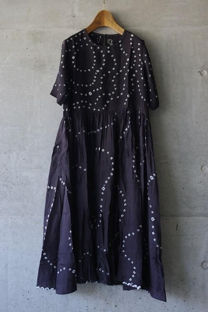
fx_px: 451
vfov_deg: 38.2
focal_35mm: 52
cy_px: 156
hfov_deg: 26.0
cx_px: 104
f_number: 3.5
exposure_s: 1/125
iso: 800
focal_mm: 35
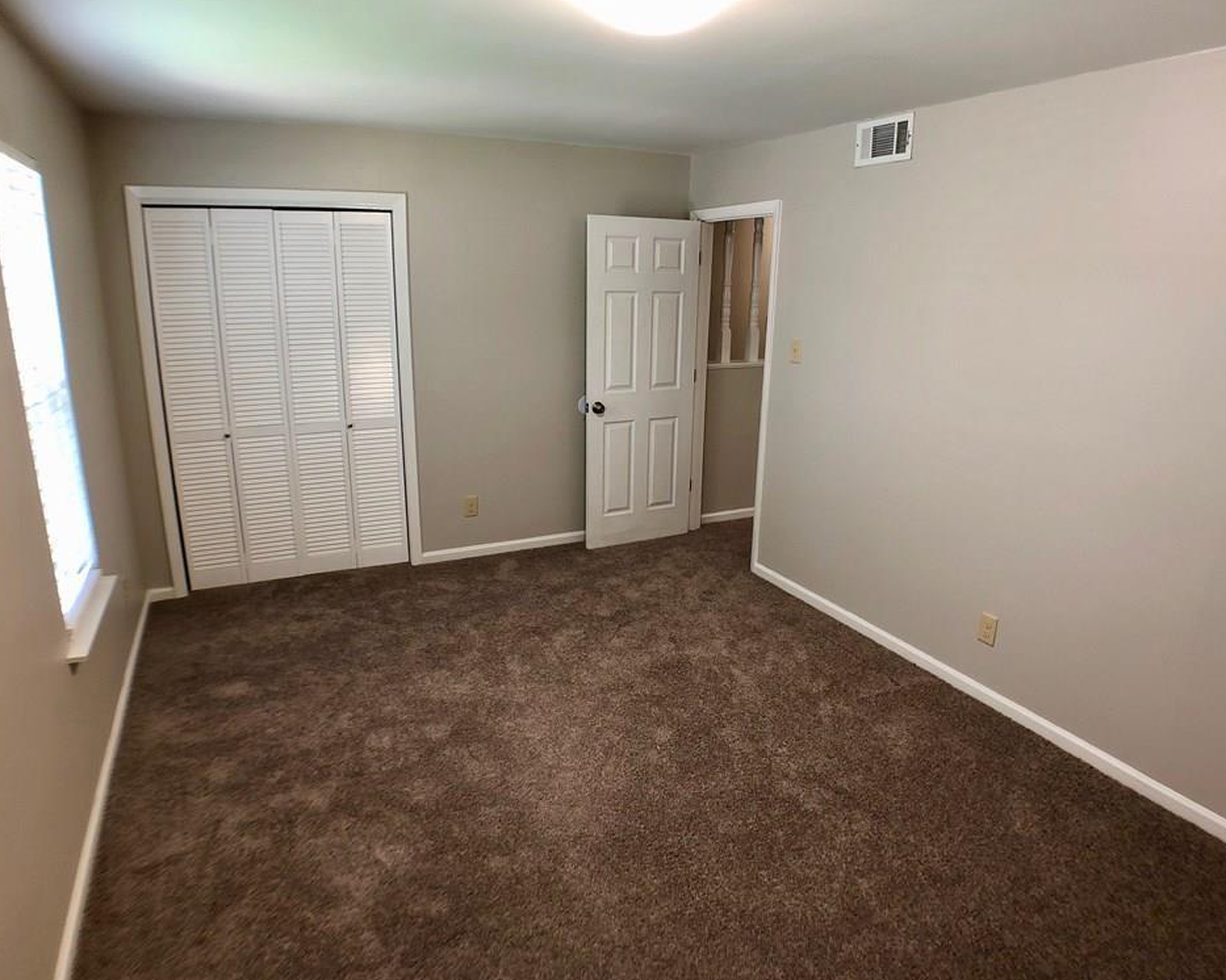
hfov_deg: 58.8
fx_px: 1088
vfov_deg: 48.5
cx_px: 615
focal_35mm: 30
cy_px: 485
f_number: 1.8
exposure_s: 1/24
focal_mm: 4
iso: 40
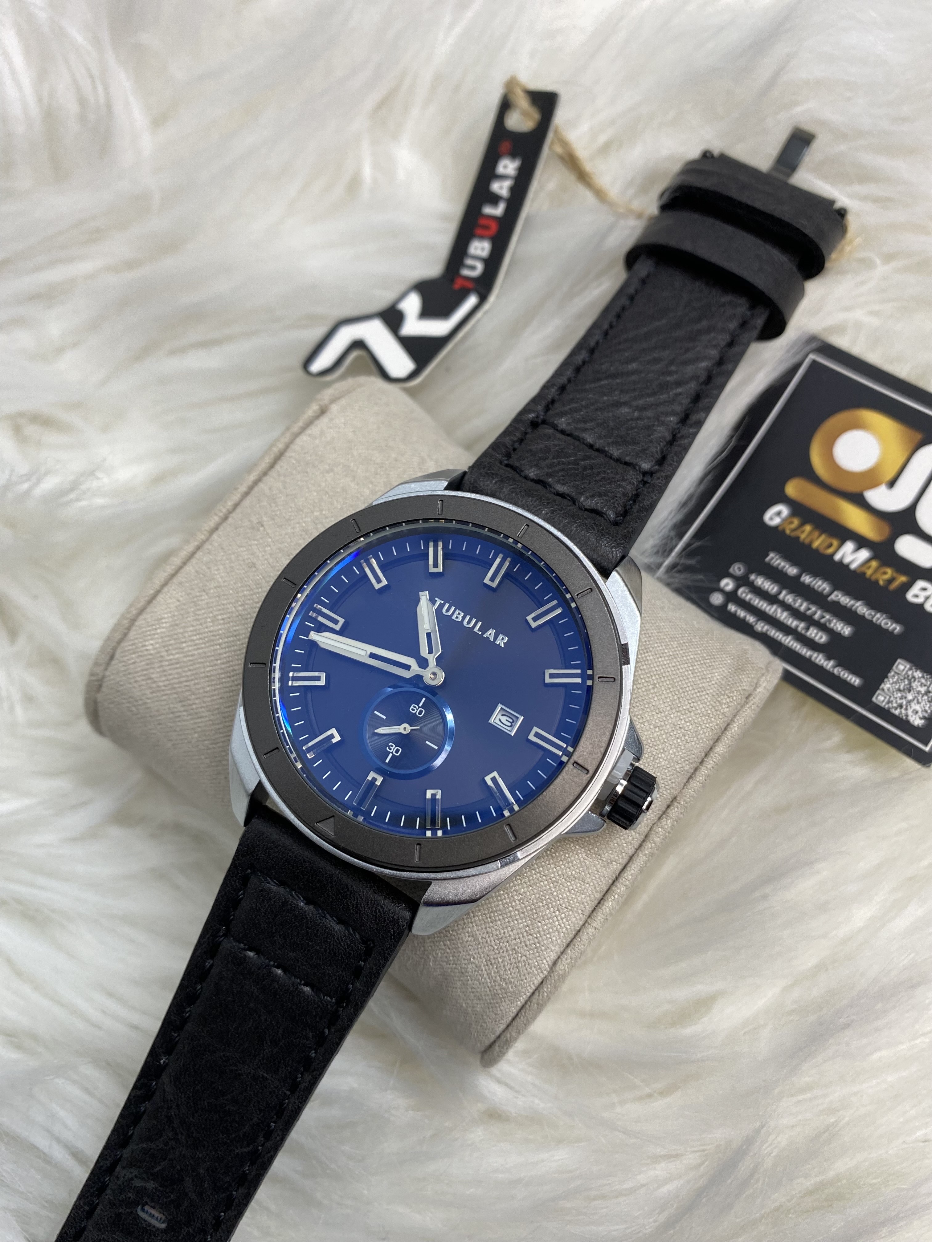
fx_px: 933
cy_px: 621
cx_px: 466
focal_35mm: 26
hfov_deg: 53.1
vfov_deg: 67.3
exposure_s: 1/51
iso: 80
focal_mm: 4.25
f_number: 1.8
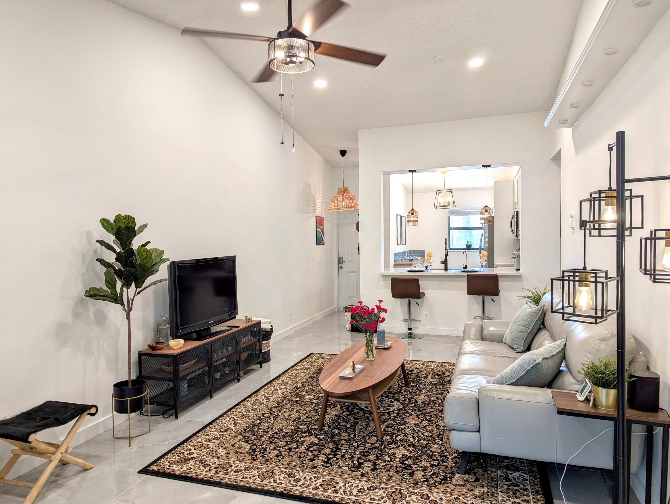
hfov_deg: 71.5
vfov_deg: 56.9
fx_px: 465
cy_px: 252
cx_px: 335
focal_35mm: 24
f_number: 1.85
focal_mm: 6.81
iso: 59
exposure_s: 1/60
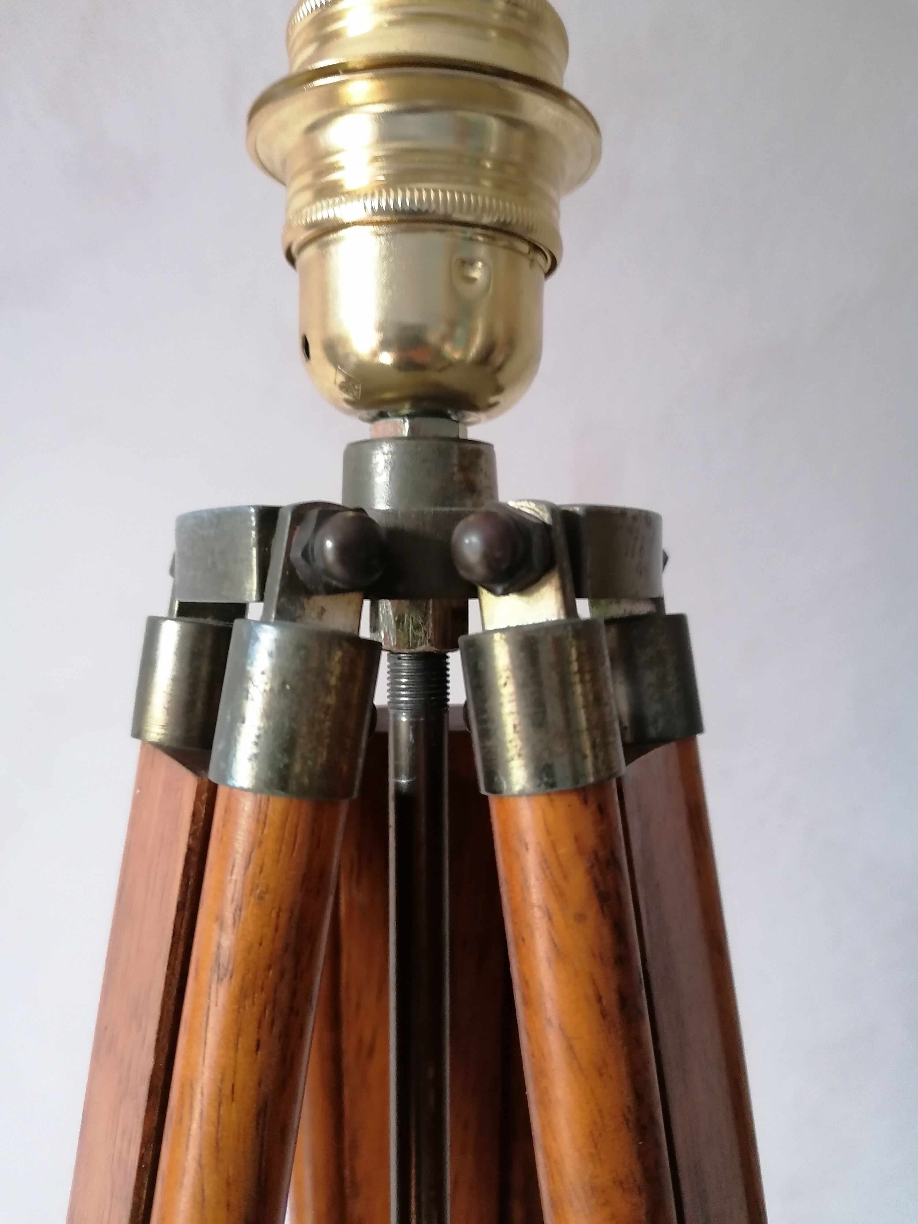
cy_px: 612
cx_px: 459
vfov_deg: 65.3
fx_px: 955
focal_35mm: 27
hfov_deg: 51.4
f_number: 1.8
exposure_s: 1/25
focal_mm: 4.75
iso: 640
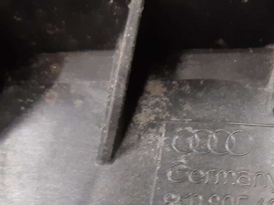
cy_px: 171
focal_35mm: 59
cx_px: 233
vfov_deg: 24.3
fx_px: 467
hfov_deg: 31.5
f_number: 1.7
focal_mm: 3.93
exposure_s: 1/25
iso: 250
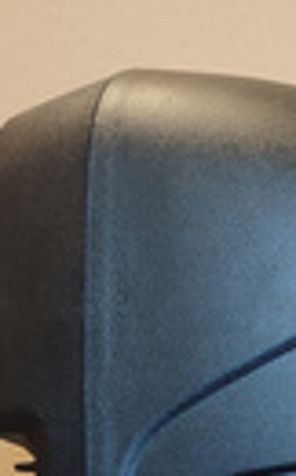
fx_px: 1138
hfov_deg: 14.2
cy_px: 549
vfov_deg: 22.0
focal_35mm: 88
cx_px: 384
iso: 585
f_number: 1.89
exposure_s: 1/20
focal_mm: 5.89
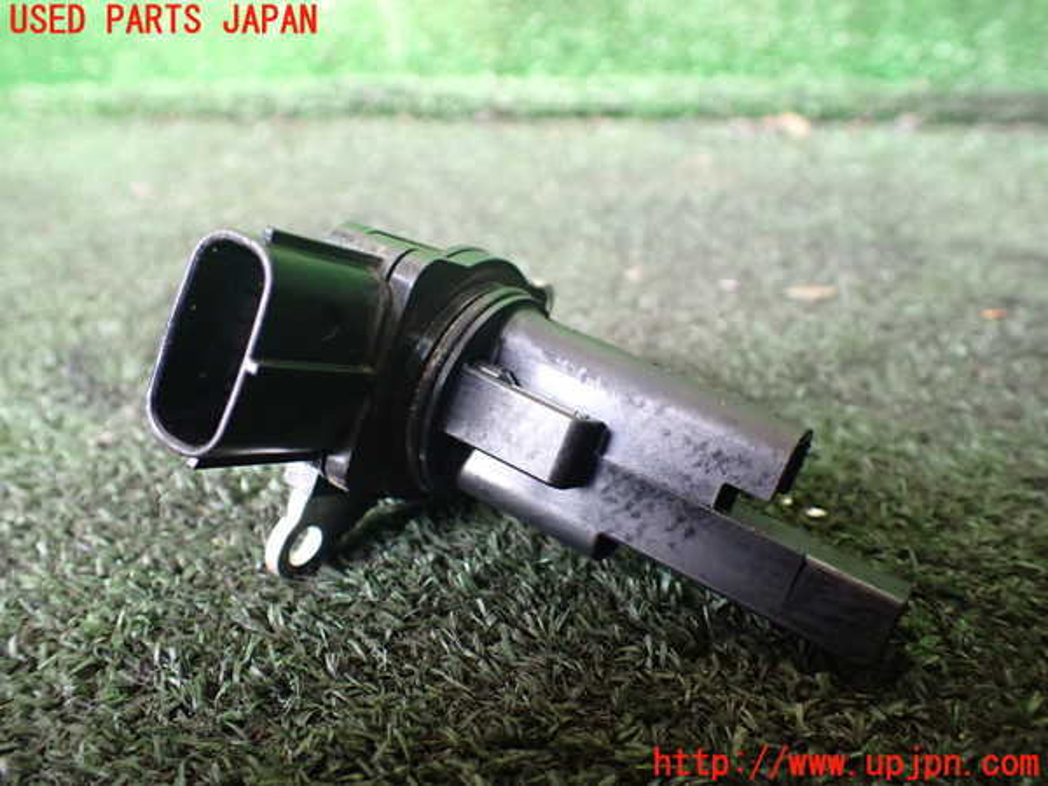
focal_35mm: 30
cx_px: 524
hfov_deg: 60.0
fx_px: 908
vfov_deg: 46.8
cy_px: 393
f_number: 2.3
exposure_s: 1/125
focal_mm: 5.4
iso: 800
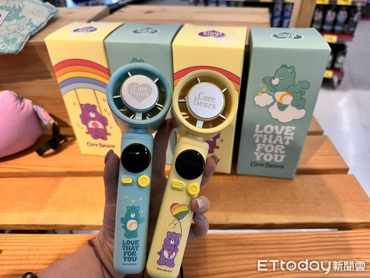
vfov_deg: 56.8
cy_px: 139
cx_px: 185
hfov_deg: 71.6
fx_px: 257
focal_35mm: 24
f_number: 1.78
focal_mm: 6.86
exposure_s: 1/120
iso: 100
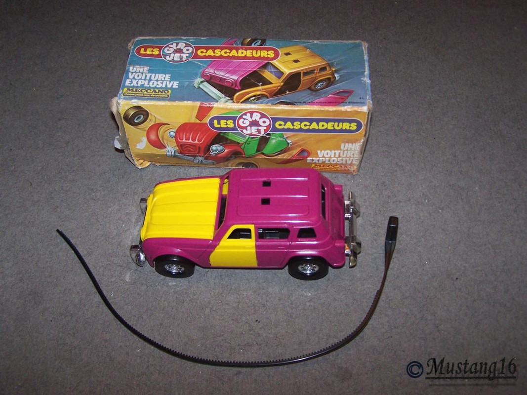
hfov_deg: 49.0
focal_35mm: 38
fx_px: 578
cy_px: 198
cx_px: 264
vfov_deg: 37.7
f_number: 2.8
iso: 140
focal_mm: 6.3
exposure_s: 1/60
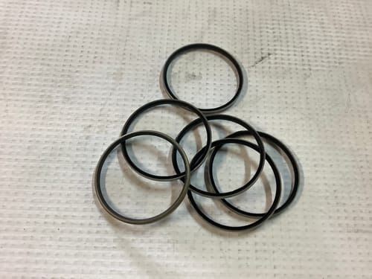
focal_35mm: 31
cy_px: 140
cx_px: 186
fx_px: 333
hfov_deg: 58.4
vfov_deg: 45.4
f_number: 2.4
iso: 160
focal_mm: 3.3
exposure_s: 1/50
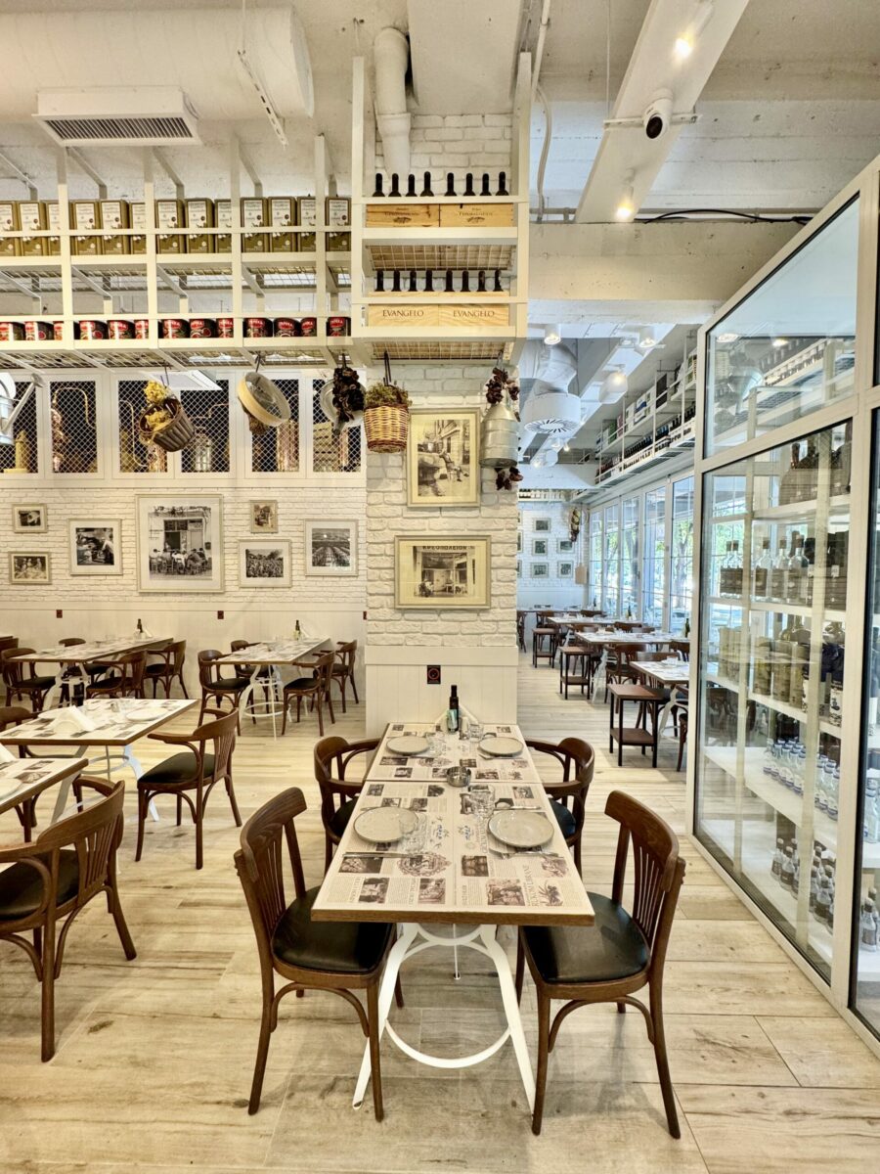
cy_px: 587
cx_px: 440
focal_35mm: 14
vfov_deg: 102.1
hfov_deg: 85.7
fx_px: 475
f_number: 2.2
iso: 160
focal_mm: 2.22
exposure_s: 1/100
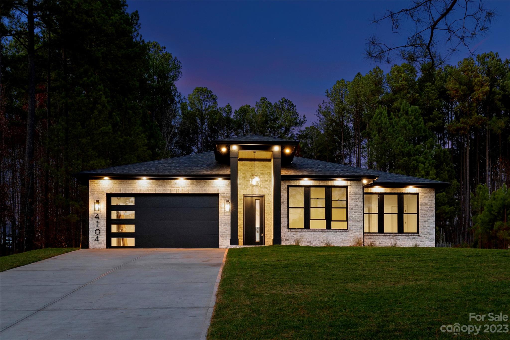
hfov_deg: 53.1
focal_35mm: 36
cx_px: 255
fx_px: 510
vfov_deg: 36.9
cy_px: 170
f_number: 11
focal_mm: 24
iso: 320
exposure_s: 1/2.5
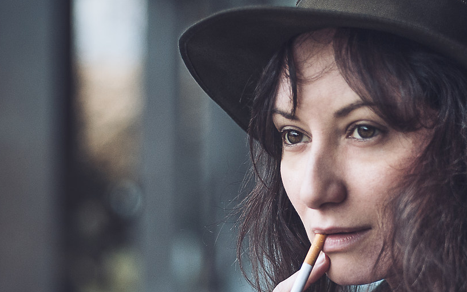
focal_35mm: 150
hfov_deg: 13.9
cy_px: 278
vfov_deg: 8.7
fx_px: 1909
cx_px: 354
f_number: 1.8
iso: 500
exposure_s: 1/2000
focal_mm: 50
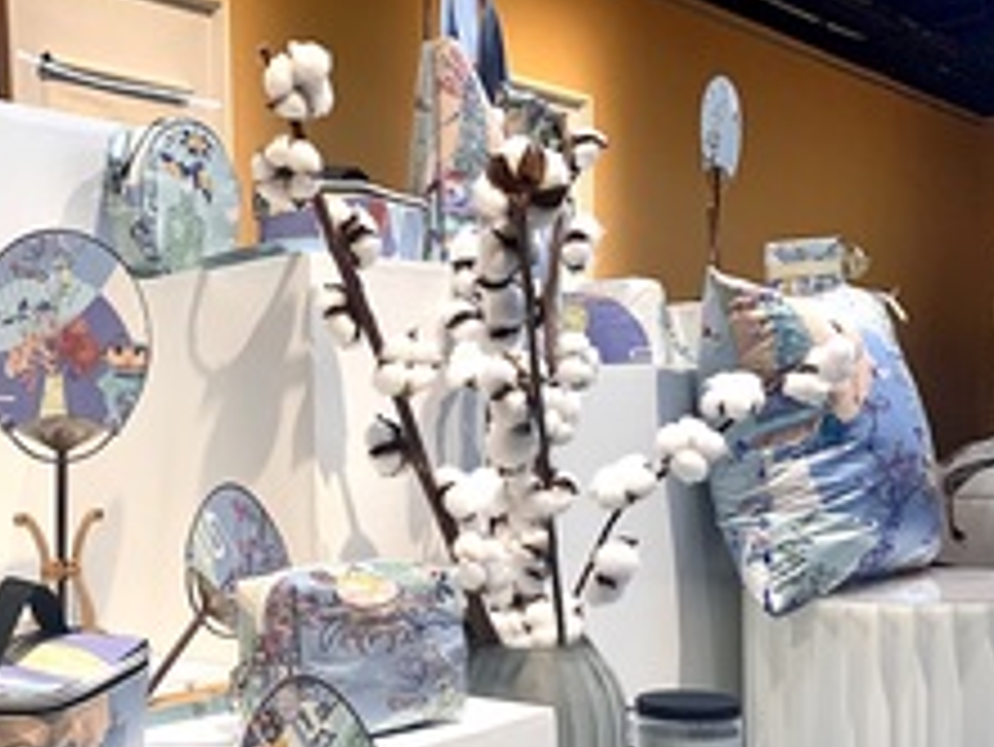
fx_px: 1350
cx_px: 189
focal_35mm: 47
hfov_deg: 38.8
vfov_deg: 30.3
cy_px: 576
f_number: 1.8
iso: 100
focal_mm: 4.25
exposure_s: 1/82
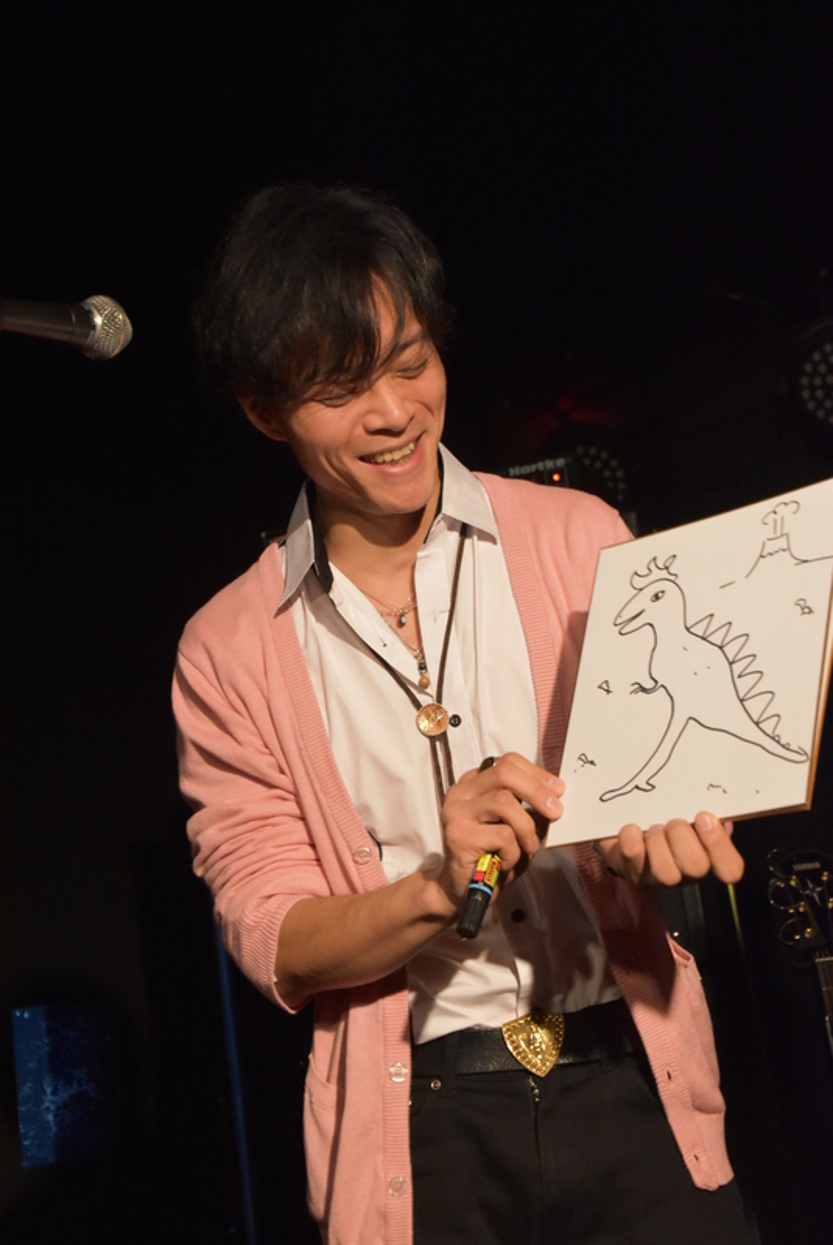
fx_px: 2286
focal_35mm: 66
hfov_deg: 20.7
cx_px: 416
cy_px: 622
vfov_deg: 30.5
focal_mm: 44
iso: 3600
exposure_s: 1/60
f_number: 4.8
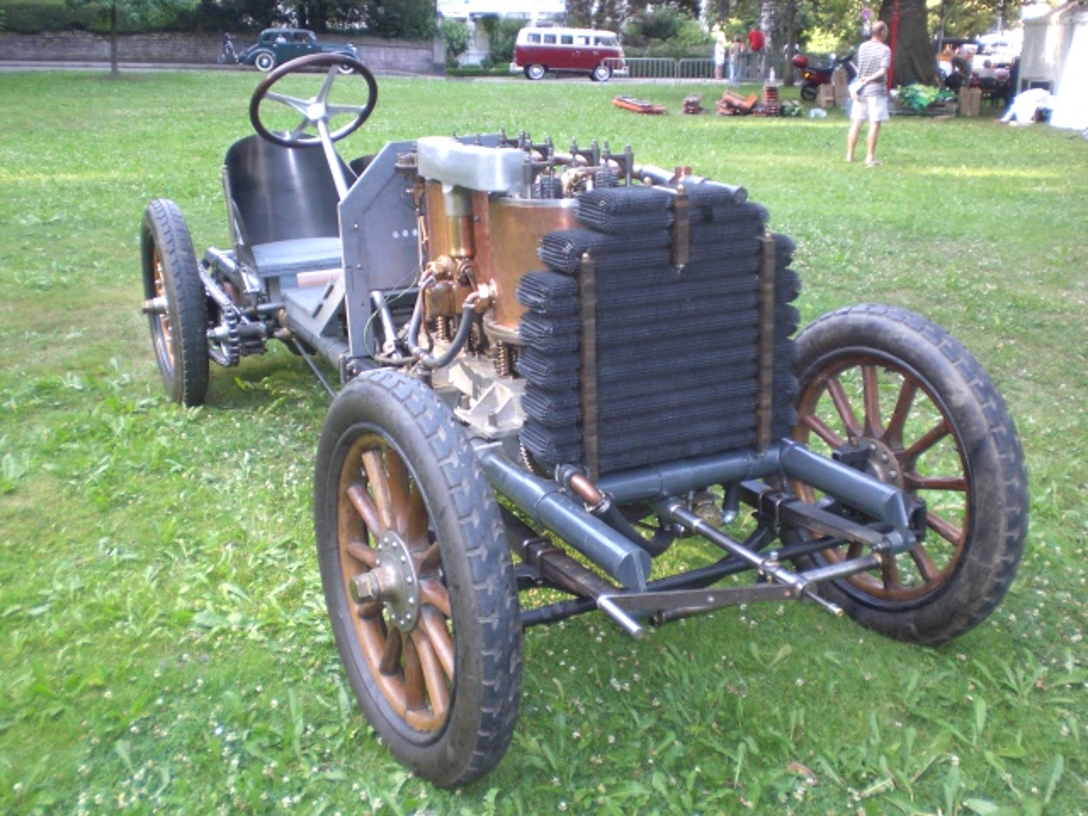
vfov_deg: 37.7
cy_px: 408
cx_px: 544
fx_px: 1194
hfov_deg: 49.0
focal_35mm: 38
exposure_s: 1/125
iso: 200
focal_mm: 6.3
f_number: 3.1
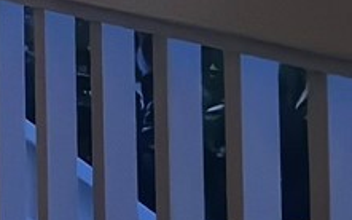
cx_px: -451
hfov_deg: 8.3
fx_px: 2263
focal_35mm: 236
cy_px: -332
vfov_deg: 5.4
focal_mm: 6.86
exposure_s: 1/40
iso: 640
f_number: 1.78
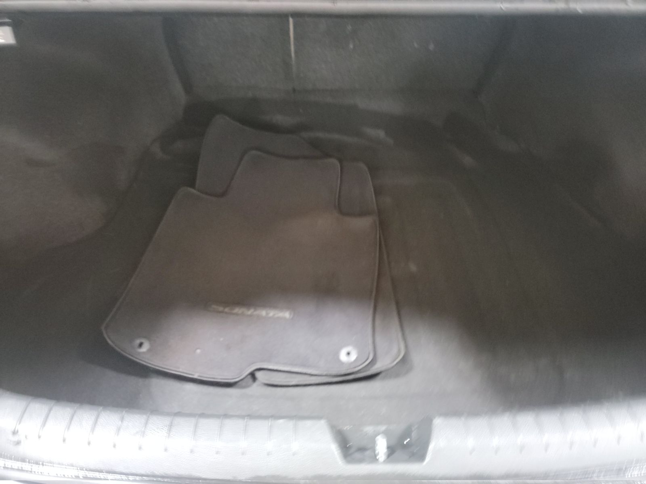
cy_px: 242
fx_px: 448
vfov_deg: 56.8
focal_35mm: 24
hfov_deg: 71.6
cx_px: 323
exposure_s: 1/14
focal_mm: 6.7
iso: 1748
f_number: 1.8
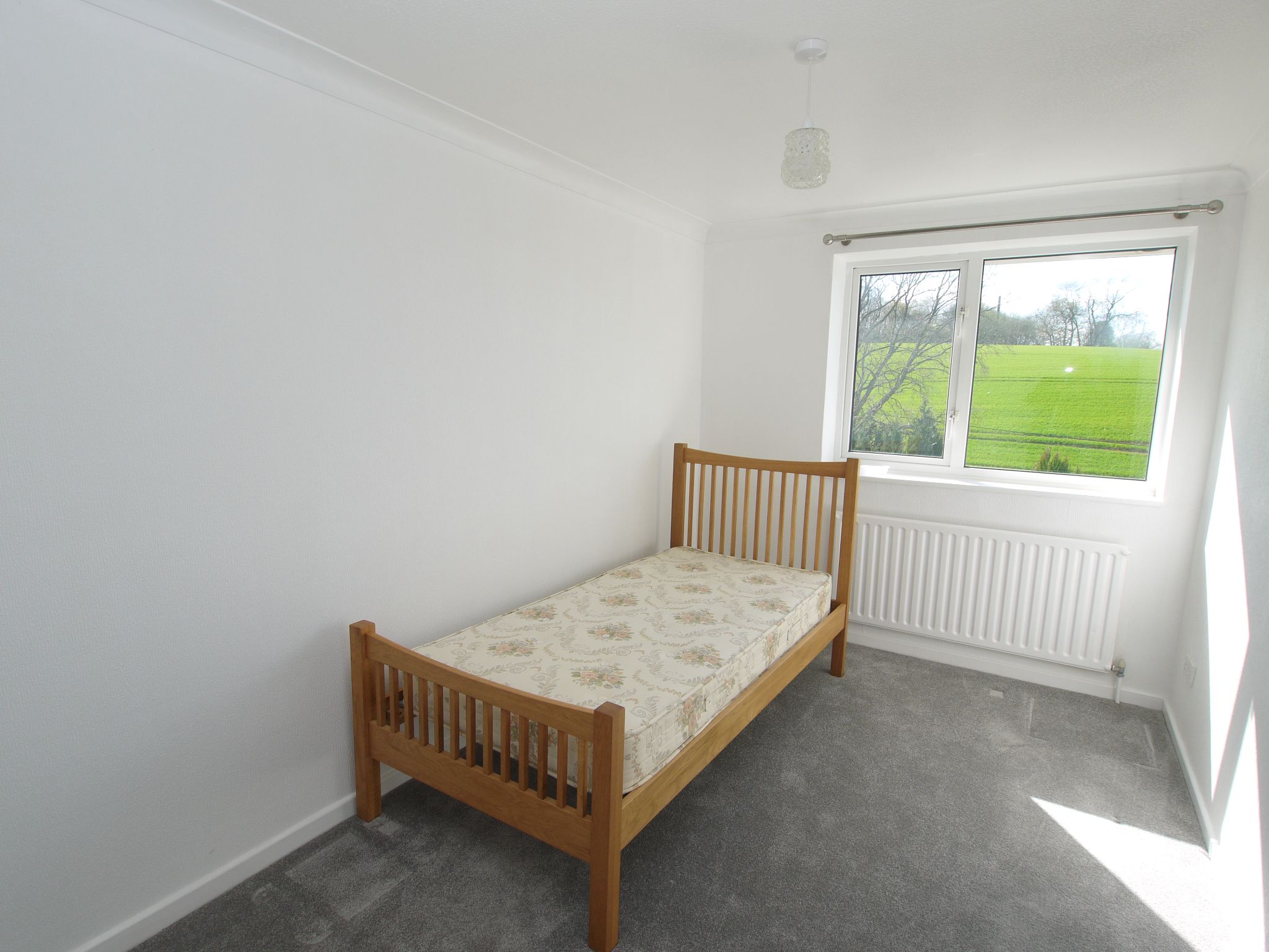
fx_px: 660
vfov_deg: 71.6
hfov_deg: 87.8
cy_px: 476
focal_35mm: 18
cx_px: 634
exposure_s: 1/160
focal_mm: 9
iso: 100
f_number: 6.3
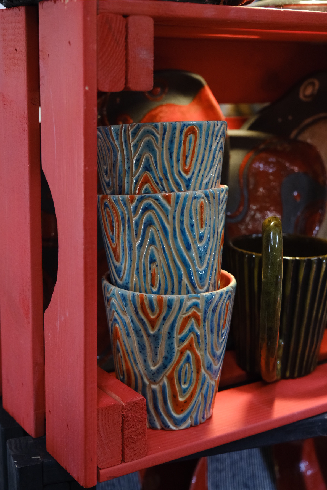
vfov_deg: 38.9
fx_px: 695
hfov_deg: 26.5
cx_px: 164
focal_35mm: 51
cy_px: 245
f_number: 4
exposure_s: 1/30
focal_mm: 34.2
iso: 2000
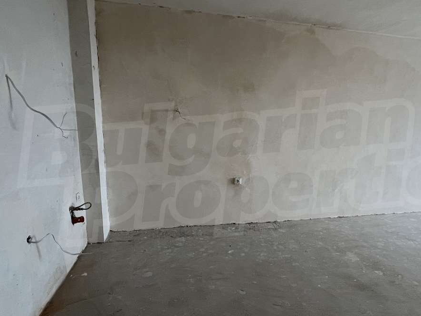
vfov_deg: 61.1
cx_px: 254
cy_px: 168
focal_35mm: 22
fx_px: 268
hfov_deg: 75.5
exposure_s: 1/100
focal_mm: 1.57
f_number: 1.8
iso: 125
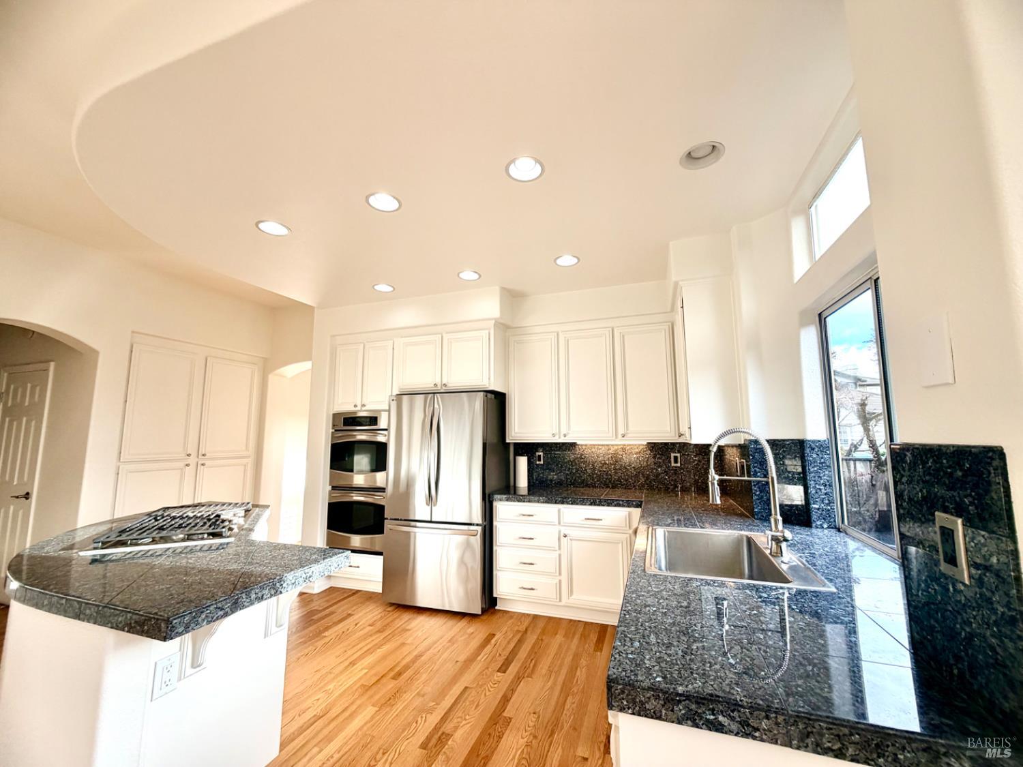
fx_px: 414
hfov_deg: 102.1
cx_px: 512
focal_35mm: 14
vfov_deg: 85.7
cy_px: 384
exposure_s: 1/121
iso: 50
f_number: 2.2
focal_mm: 2.22
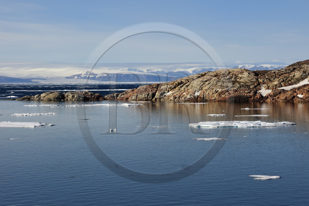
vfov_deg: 11.2
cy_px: 103
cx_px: 154
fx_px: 1046
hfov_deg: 16.8
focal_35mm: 122
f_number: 16
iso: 200
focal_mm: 122
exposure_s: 1/250
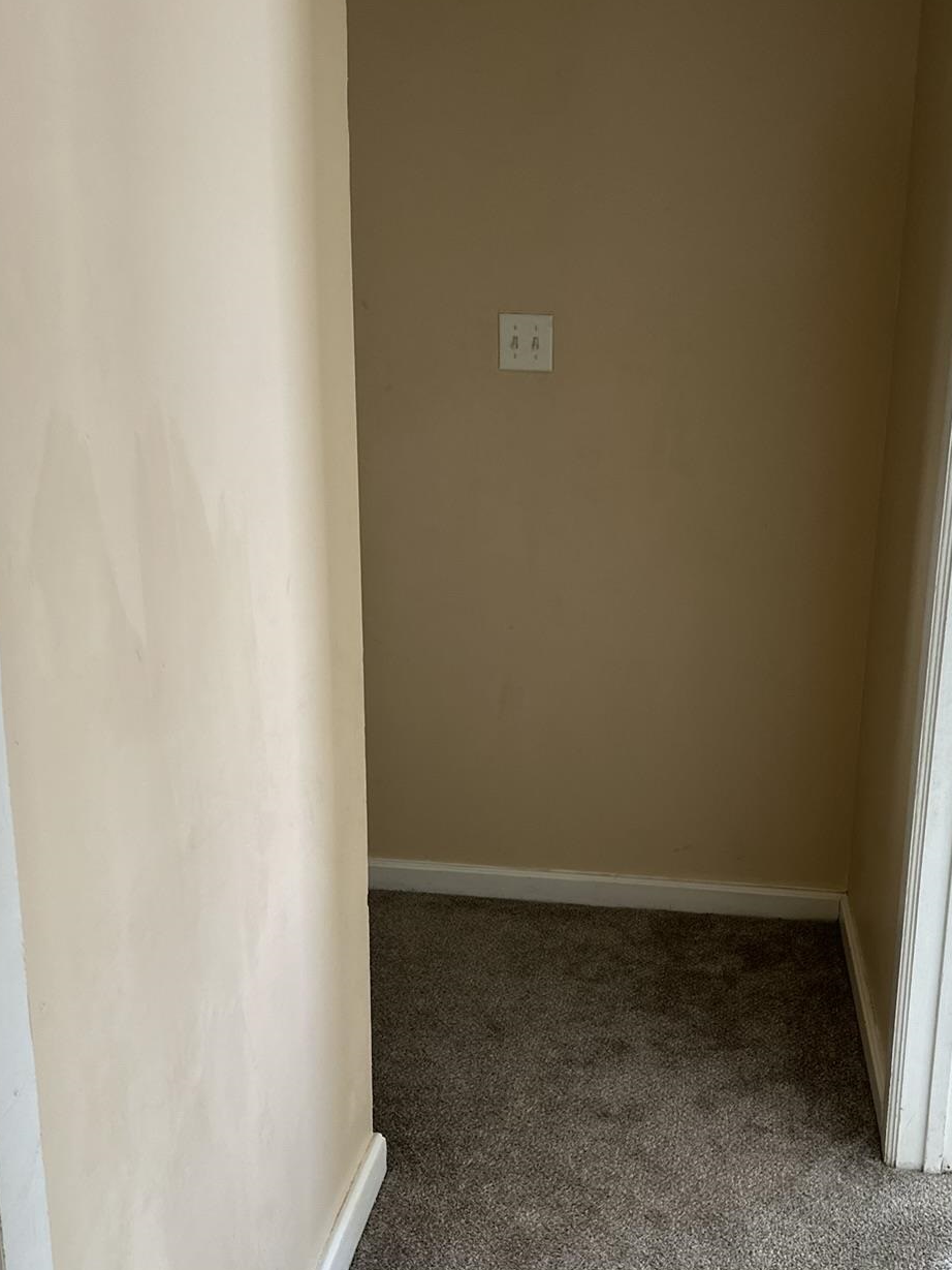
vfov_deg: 46.6
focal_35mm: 40
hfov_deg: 35.6
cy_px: 747
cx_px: 630
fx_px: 1467
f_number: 1.78
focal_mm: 6.86
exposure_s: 1/121
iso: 160
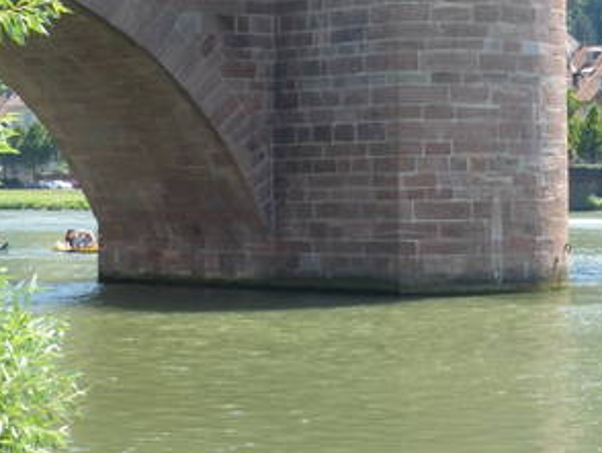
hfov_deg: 15.8
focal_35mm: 124
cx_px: 450
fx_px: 2158
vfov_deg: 11.9
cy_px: 33
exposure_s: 1/250
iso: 160
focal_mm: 9.7
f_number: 4.6
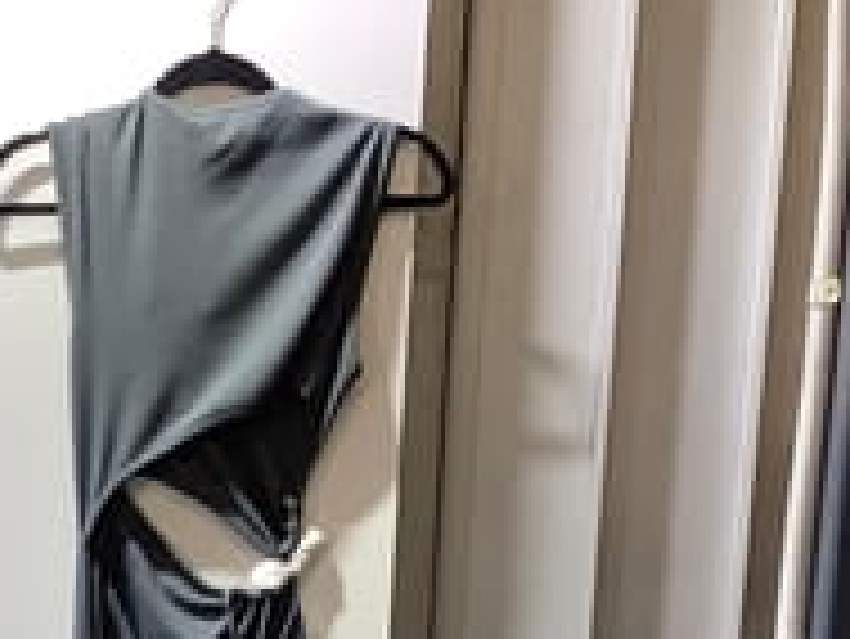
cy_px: 821
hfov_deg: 23.4
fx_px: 2015
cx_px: 130
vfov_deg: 17.0
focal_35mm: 82
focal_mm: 3.3
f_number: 2.4
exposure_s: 1/50
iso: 64
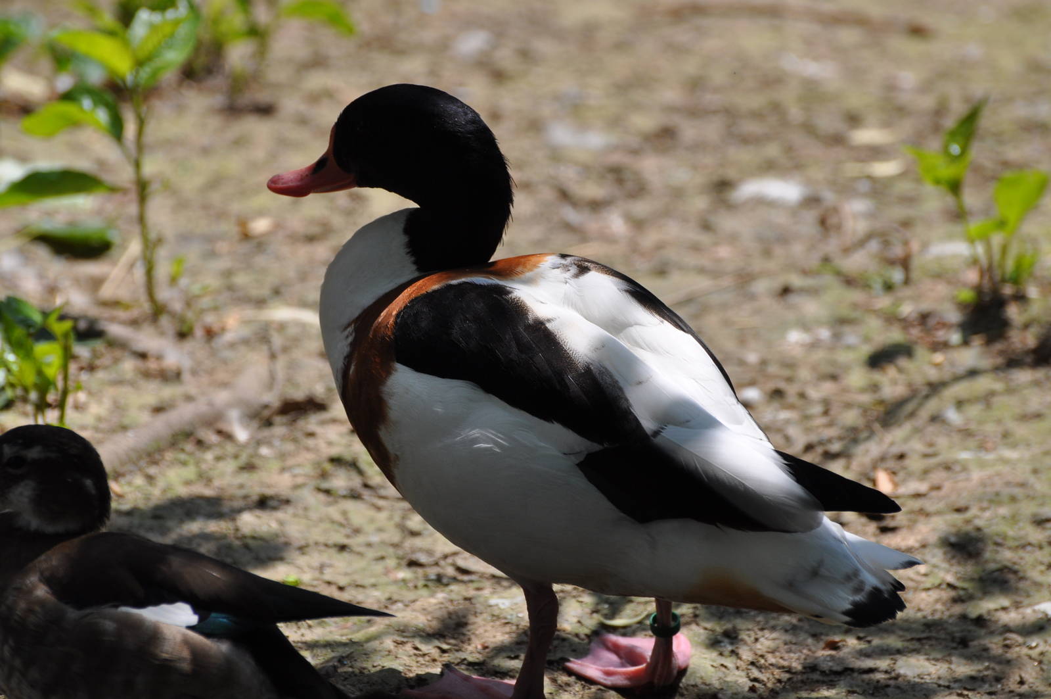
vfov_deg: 4.6
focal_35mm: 300
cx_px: 526
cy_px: 350
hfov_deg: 6.9
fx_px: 8748
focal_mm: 200
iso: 400
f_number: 5.6
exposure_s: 1/2000
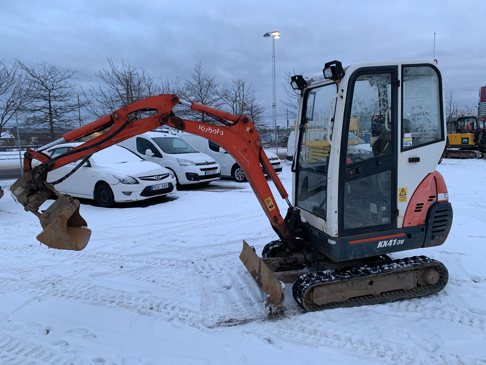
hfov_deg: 67.3
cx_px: 243
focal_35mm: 26
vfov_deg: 53.1
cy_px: 182
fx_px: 365
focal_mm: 4.25
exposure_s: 1/121
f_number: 1.8
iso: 64
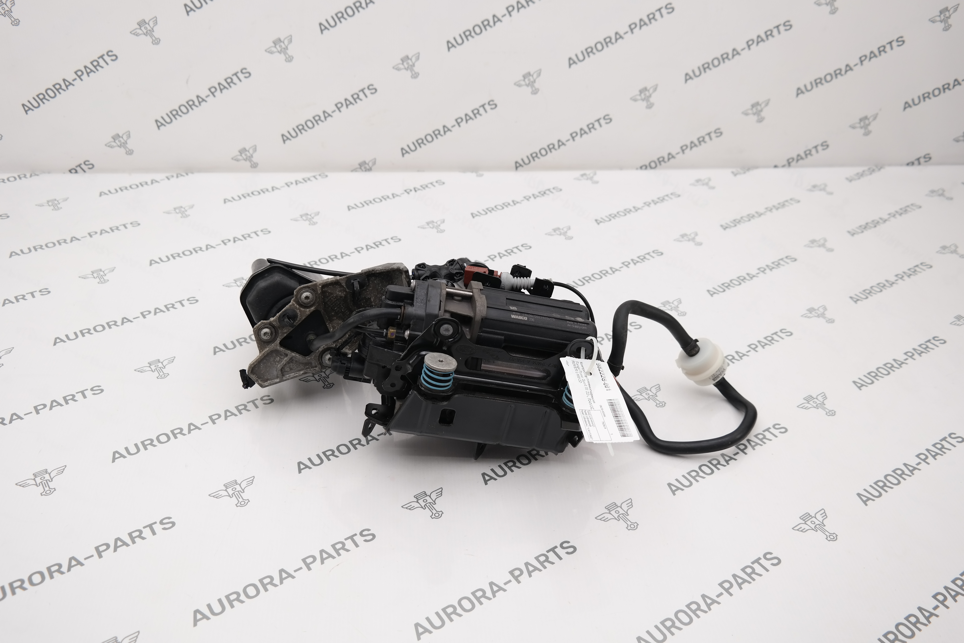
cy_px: 322
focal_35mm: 30
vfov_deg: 43.6
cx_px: 482
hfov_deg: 61.9
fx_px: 803
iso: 100
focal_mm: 20
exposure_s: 1/100
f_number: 4
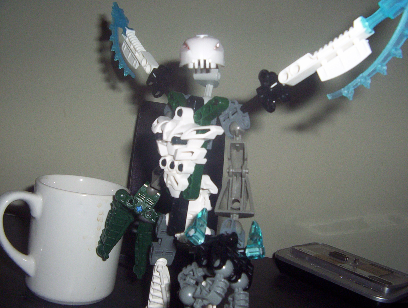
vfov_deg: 37.0
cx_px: 204
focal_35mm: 39
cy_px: 154
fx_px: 461
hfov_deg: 47.8
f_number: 3.84
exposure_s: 1/60
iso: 140
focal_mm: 5.26
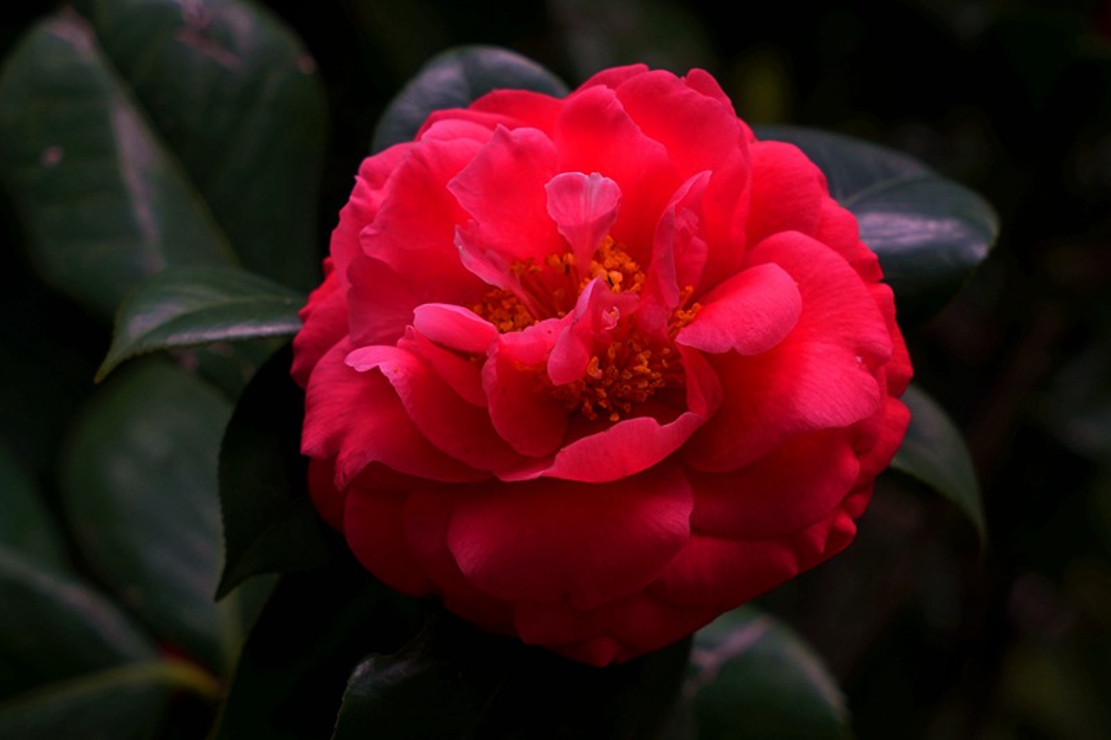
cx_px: 556
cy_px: 370
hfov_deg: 19.5
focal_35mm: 105
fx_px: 3240
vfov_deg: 13.0
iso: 250
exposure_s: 1/80
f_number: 8
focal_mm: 70
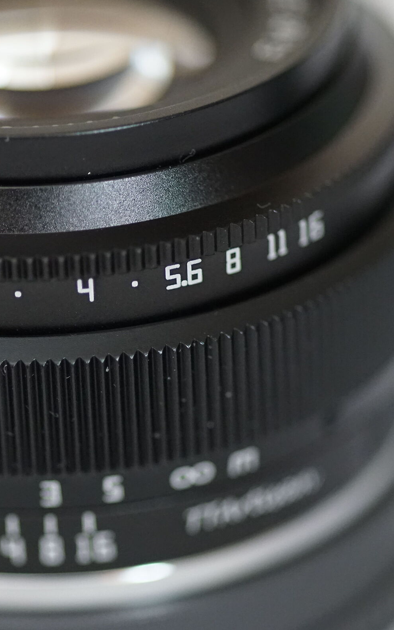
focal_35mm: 154
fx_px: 2645
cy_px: 316
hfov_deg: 8.5
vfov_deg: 13.6
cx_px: 13
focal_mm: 100
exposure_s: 1/160
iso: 5000
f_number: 2.8
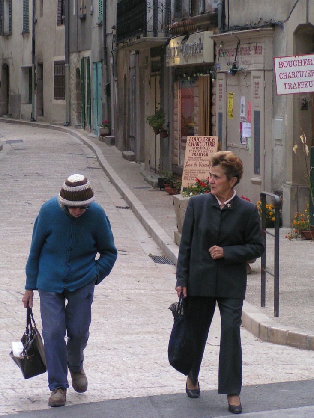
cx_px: 155
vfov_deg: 13.8
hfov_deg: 10.4
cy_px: 199
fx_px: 1729
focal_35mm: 143
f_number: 3.5
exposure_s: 1/160
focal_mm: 20
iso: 200
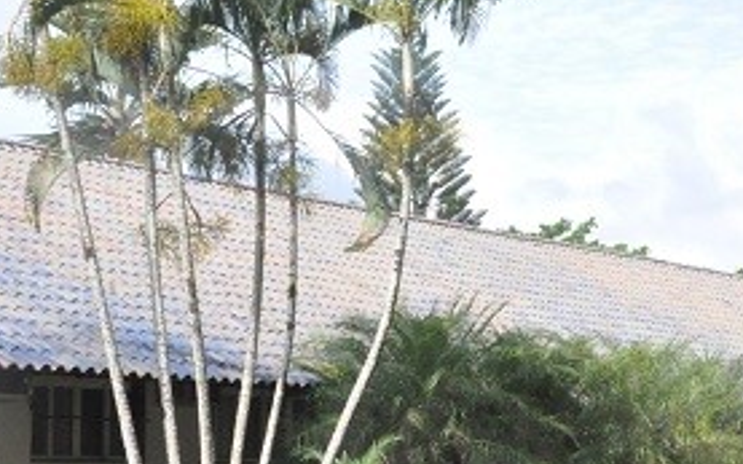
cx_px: 561
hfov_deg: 15.2
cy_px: 345
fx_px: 2774
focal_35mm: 137
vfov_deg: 9.5
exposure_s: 1/200
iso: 3200
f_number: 32
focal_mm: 52
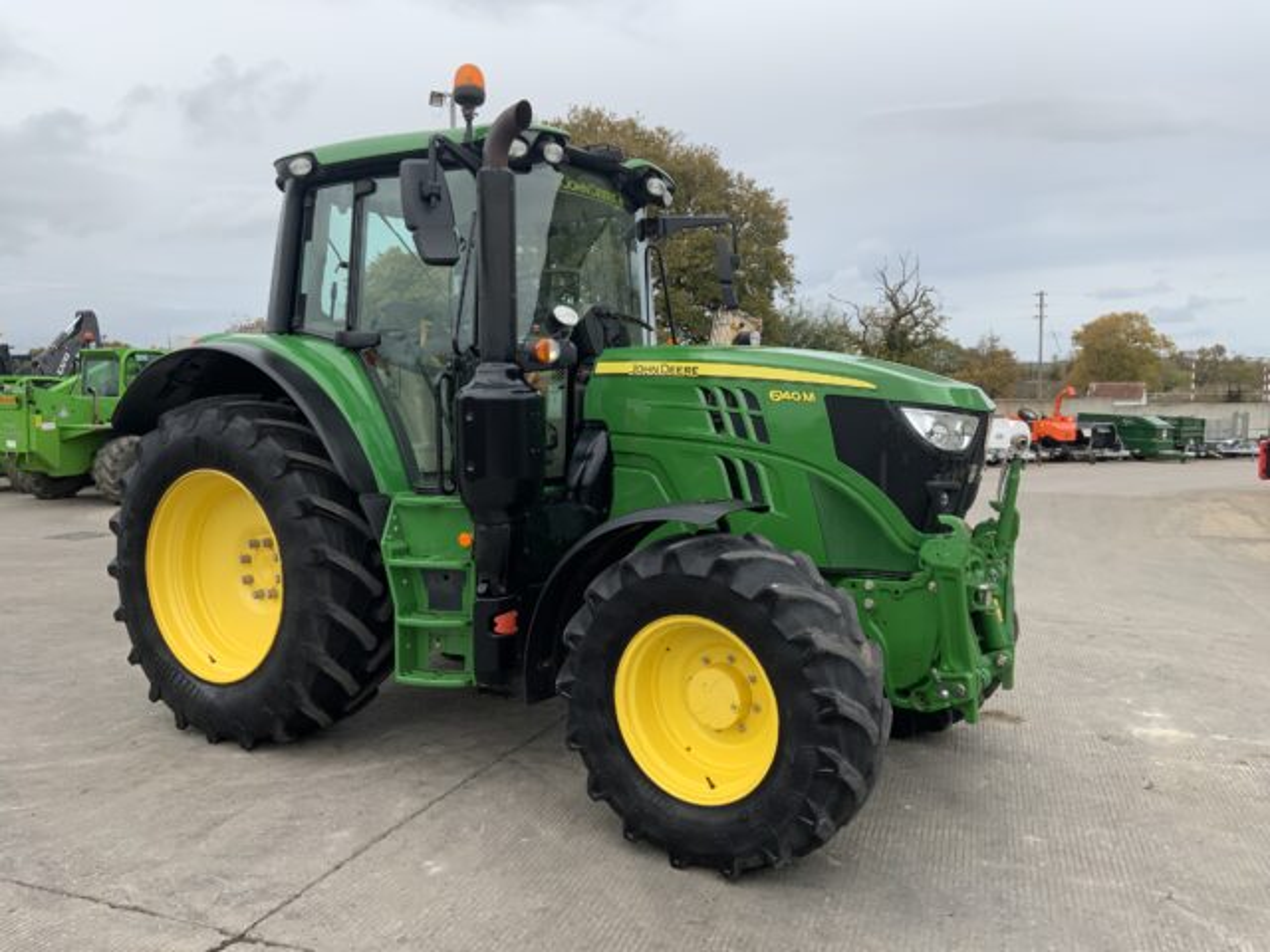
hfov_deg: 61.7
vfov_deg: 48.2
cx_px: 635
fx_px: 1064
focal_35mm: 29
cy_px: 476
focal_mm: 3
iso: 16
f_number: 1.8
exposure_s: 1/674
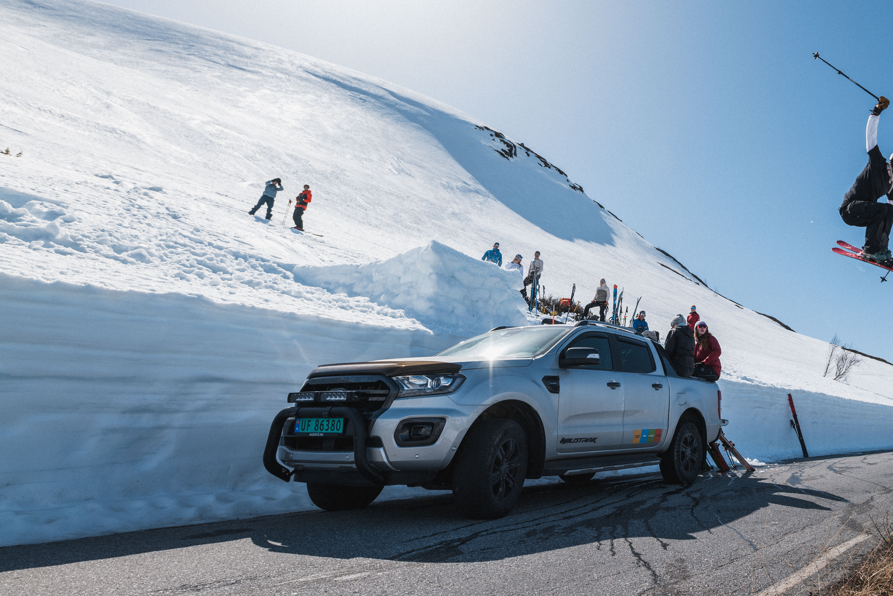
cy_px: 234
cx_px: 737
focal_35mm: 24
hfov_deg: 65.8
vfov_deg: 52.7
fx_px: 595
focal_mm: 14
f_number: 4
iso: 100
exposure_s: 1/1600
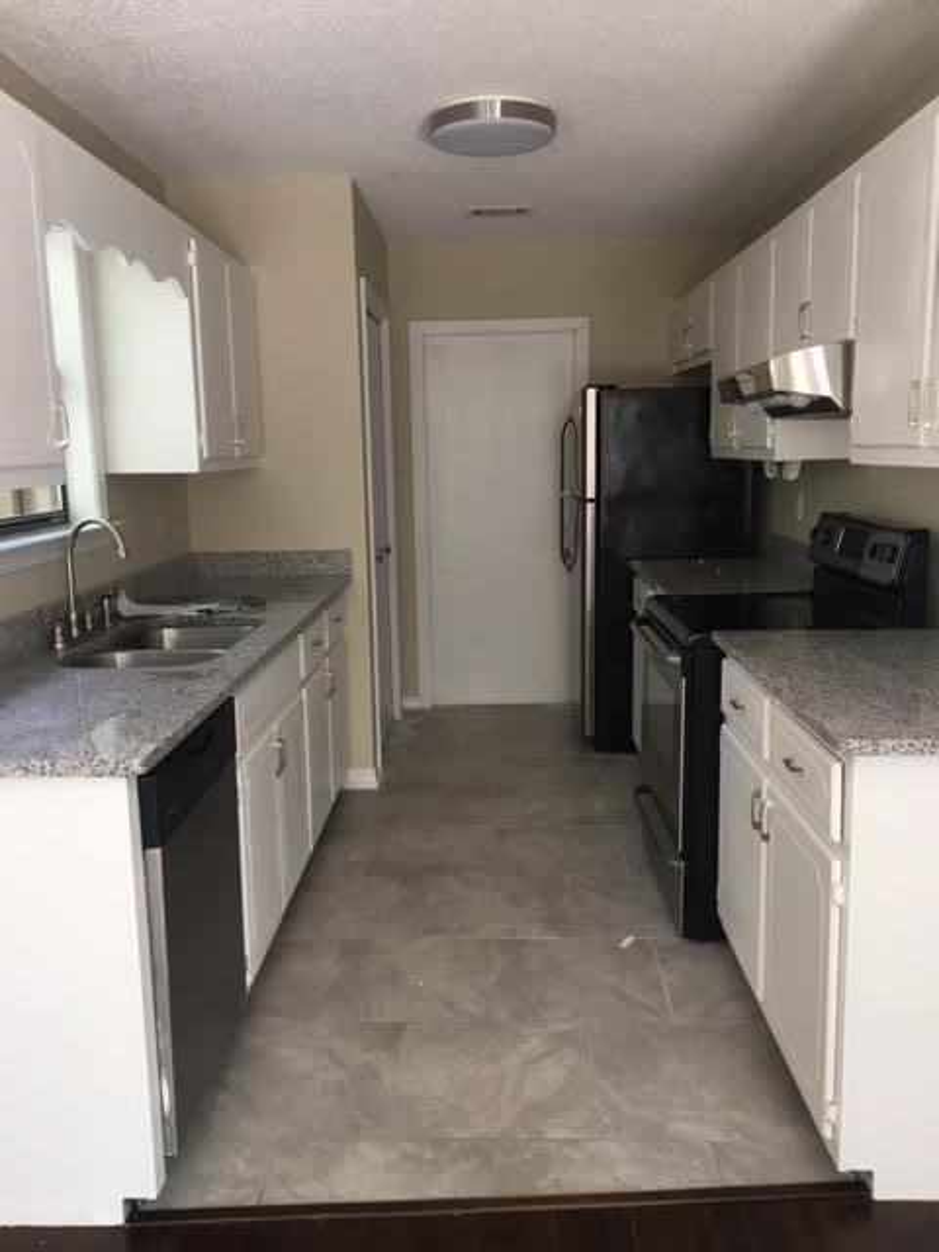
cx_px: 470
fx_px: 1049
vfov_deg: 61.7
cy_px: 626
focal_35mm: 29
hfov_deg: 48.2
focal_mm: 4.15
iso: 64
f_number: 2.2
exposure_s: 1/30
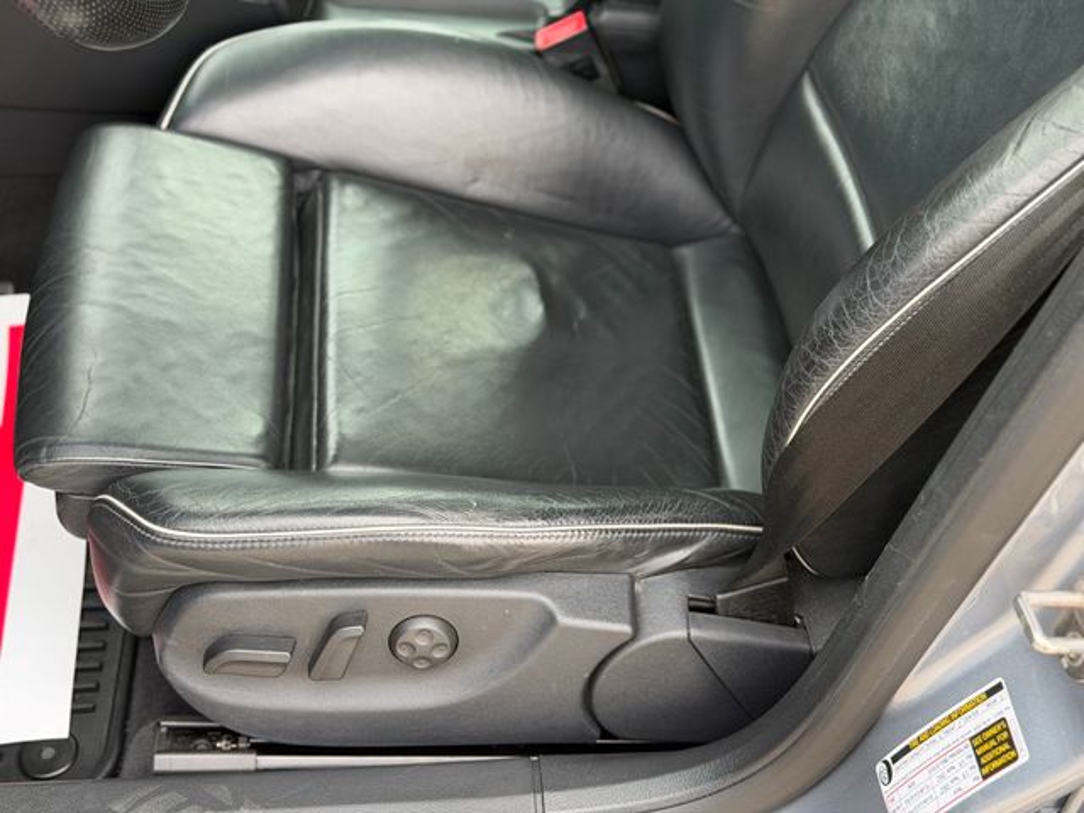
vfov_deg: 30.3
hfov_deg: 39.7
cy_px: 406
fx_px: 1503
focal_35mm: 48
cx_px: 542
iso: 50
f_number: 1.78
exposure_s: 1/143
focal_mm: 6.76
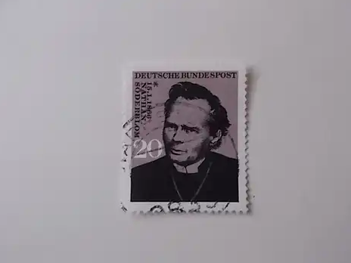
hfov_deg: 63.4
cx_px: 172
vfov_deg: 49.7
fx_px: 284
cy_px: 139
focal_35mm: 28
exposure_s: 1/6
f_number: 3.2
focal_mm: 4.6
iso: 200
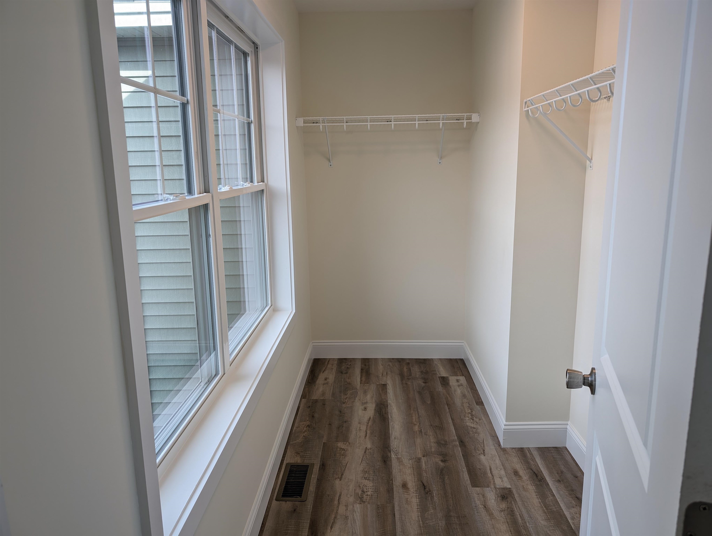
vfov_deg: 56.9
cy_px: 268
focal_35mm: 24
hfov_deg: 71.5
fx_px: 494
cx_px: 356
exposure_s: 1/61.6
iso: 19
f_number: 1.68
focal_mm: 6.9
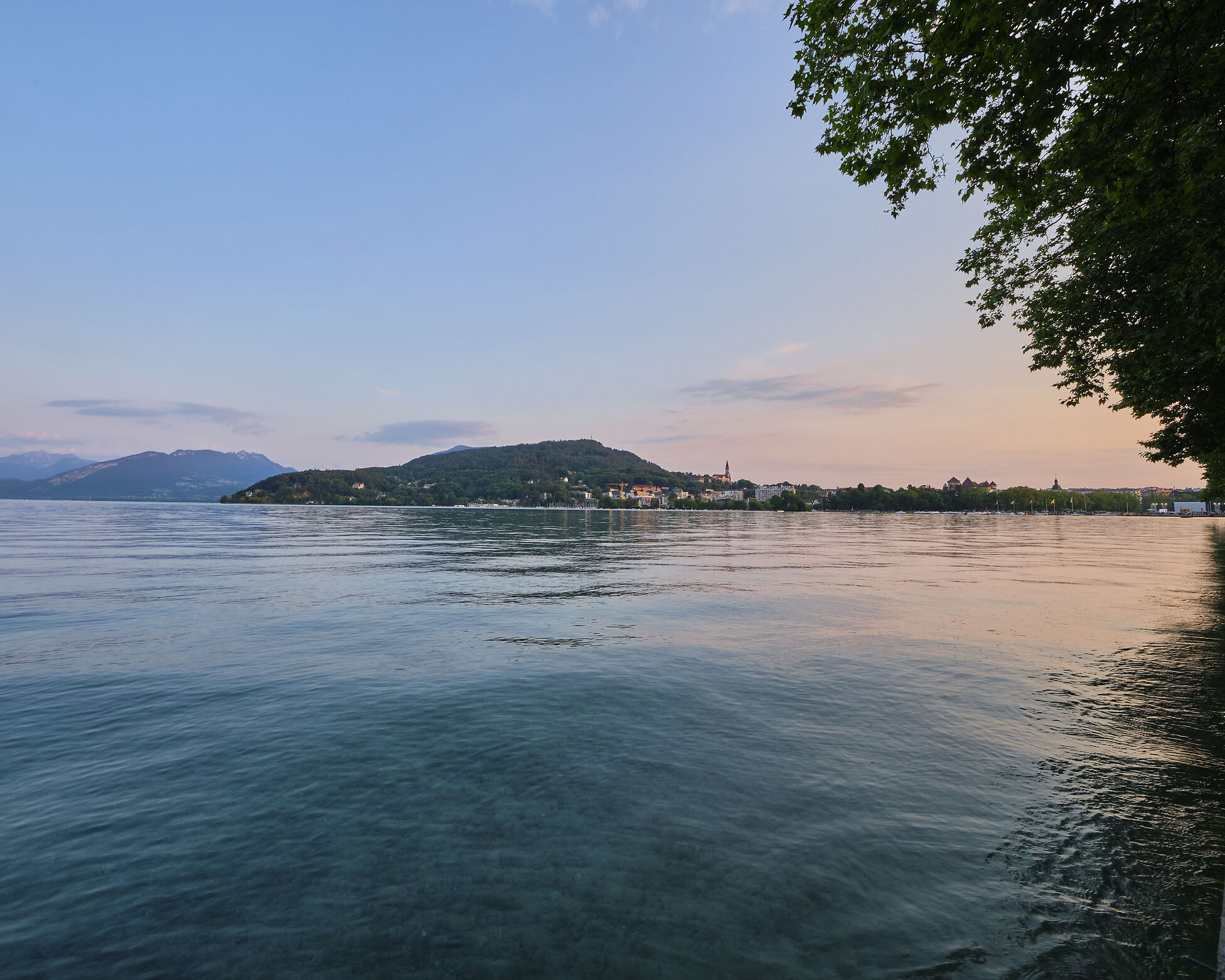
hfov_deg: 96.3
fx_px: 544
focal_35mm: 15
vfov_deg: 84.0
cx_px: 537
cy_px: 481
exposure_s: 1/60
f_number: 9
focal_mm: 8.7
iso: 400
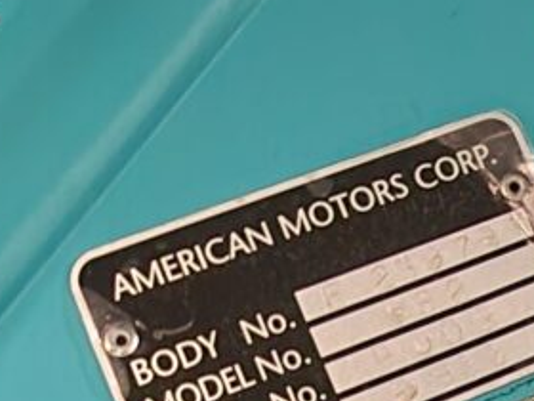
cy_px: 107
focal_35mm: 137
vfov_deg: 10.8
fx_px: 2113
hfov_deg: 13.7
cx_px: 765
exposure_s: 1/9.99
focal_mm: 5
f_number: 1.8
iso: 640
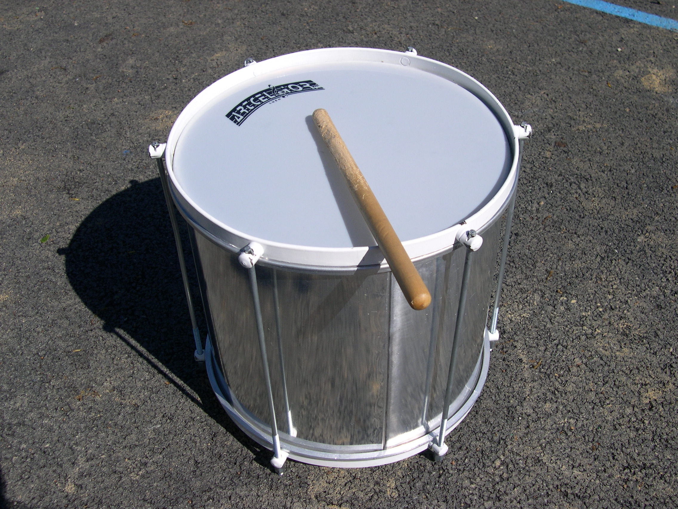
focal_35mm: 38
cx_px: 339
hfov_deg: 49.0
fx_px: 744
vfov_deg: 37.7
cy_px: 254
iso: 100
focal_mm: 8
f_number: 7.6
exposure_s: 1/282
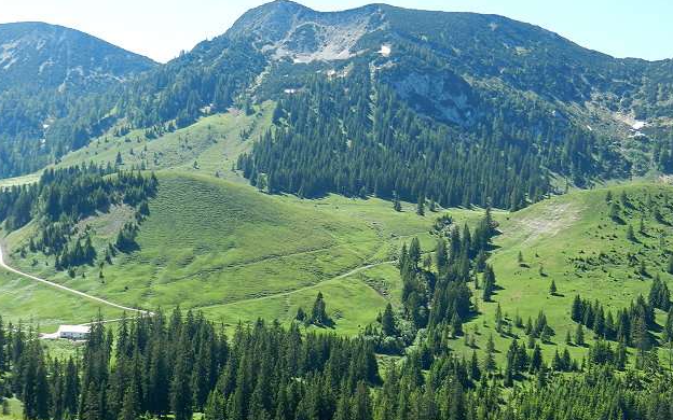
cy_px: 237
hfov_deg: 38.9
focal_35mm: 52
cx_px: 353
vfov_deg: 24.9
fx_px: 954
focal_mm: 8.2
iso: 160
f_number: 4.2
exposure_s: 1/500
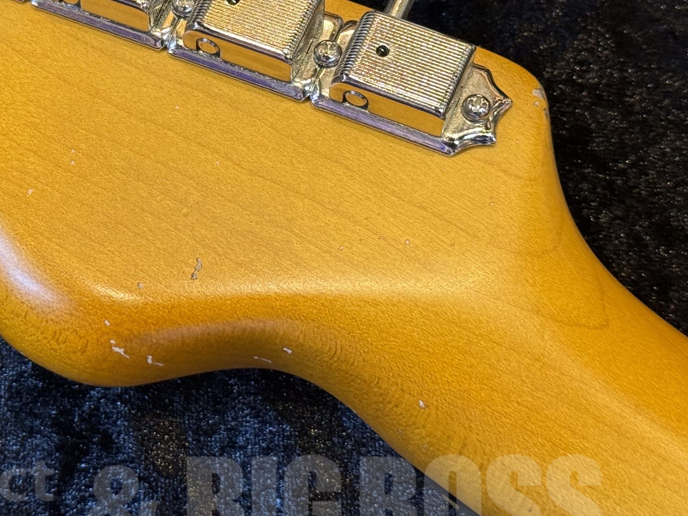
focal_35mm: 95
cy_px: 81
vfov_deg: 15.4
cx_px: 112
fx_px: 1888
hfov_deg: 20.4
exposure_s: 1/60
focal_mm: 6.76
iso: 125
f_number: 1.78
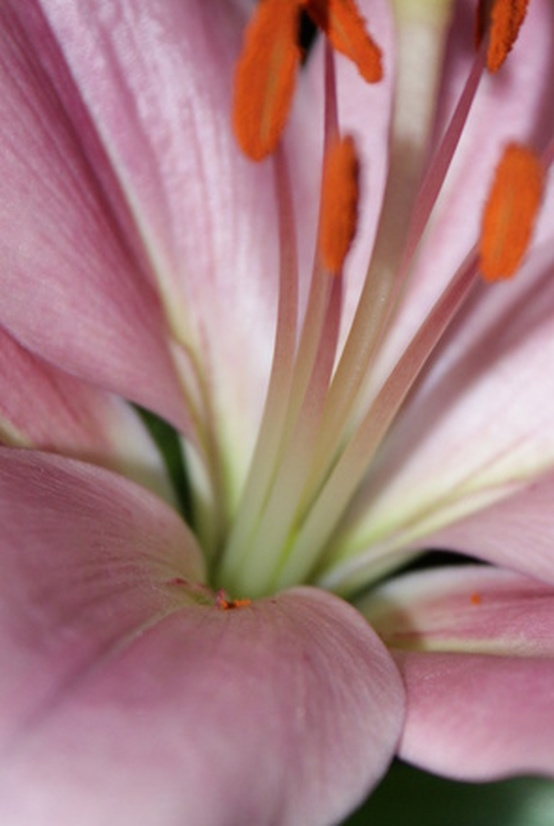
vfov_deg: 15.9
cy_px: 359
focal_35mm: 129
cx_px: 312
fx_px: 2961
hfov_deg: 10.7
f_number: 5.6
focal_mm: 55
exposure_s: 1/125
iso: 400
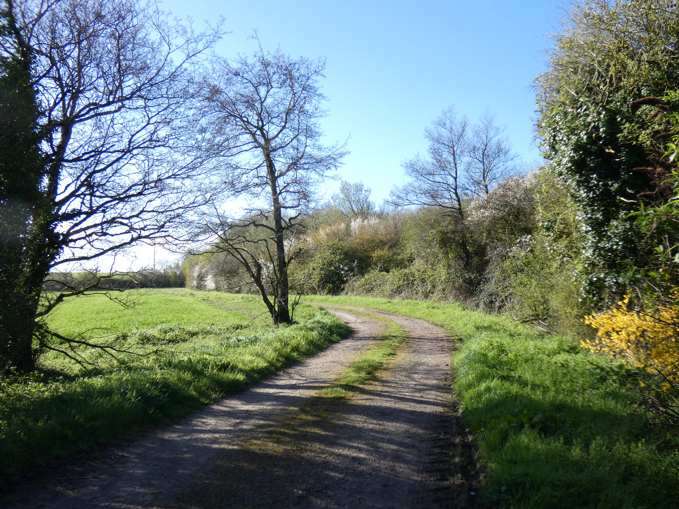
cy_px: 254
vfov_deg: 40.7
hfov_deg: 52.6
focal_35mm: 35
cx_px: 340
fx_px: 687
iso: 80
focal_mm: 6.2
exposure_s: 1/320
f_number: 3.4
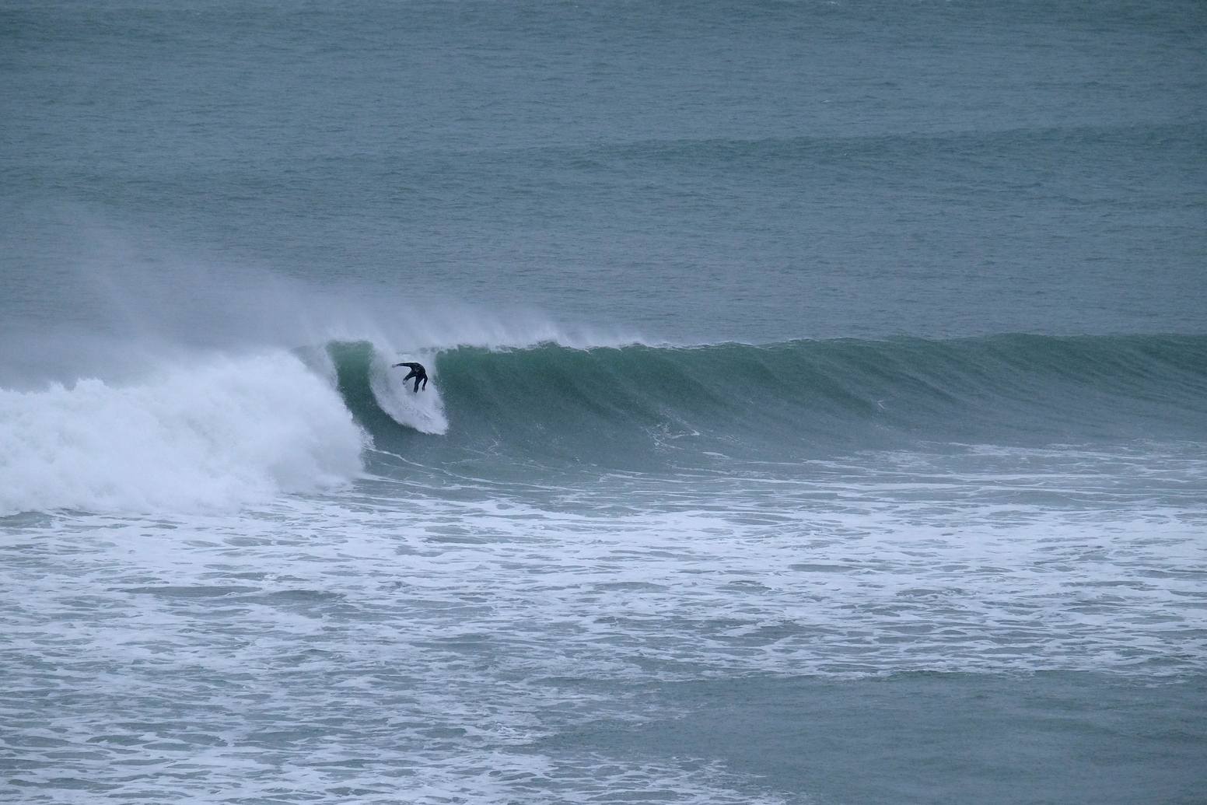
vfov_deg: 4.0
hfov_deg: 6.0
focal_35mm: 345
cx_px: 604
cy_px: 402
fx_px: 11567
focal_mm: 230
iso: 1000
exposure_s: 1/4400
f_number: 6.7
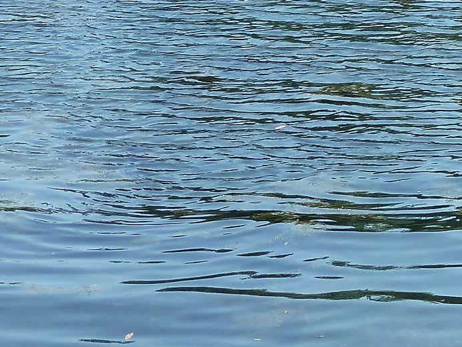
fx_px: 2043
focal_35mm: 153
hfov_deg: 12.3
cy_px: -222
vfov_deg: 9.4
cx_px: 706
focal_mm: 7.3
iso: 80
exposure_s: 1/320
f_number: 4
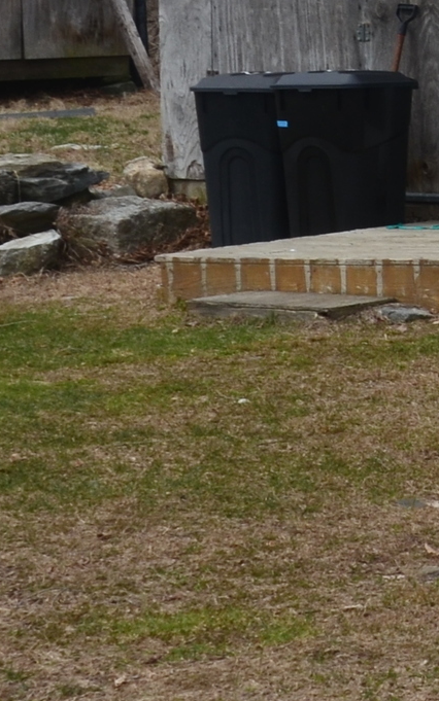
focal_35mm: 158
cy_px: -59
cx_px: 1011
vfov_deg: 13.0
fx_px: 3028
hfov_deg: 7.8
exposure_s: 1/125
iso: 160
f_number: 11
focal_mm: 23
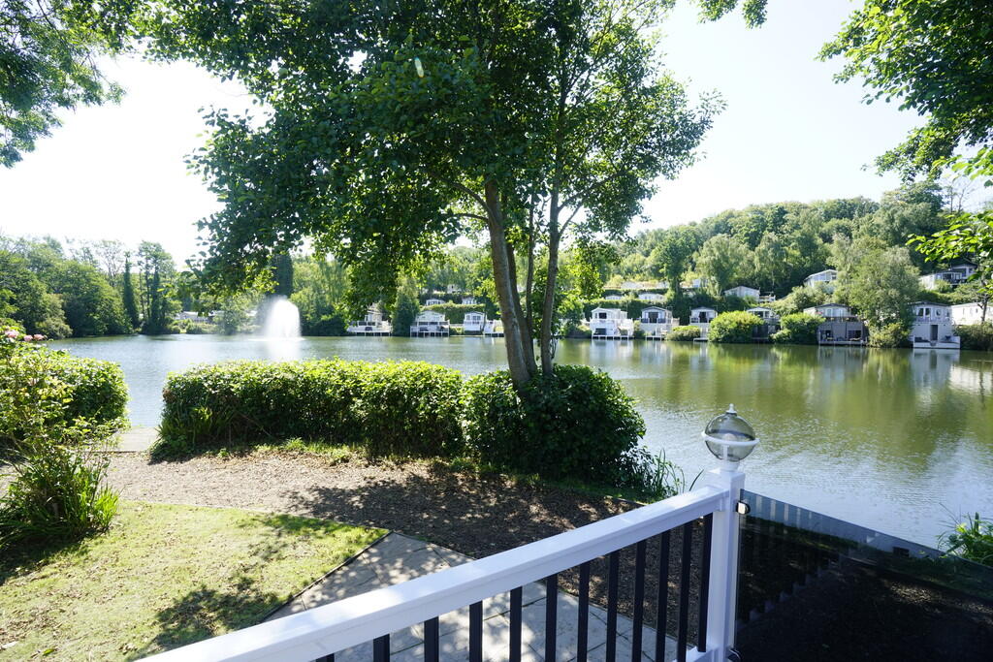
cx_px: 496
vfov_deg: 73.8
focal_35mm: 16
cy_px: 331
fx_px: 441
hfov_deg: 96.7
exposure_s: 1/60
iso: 640
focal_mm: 16
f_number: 16
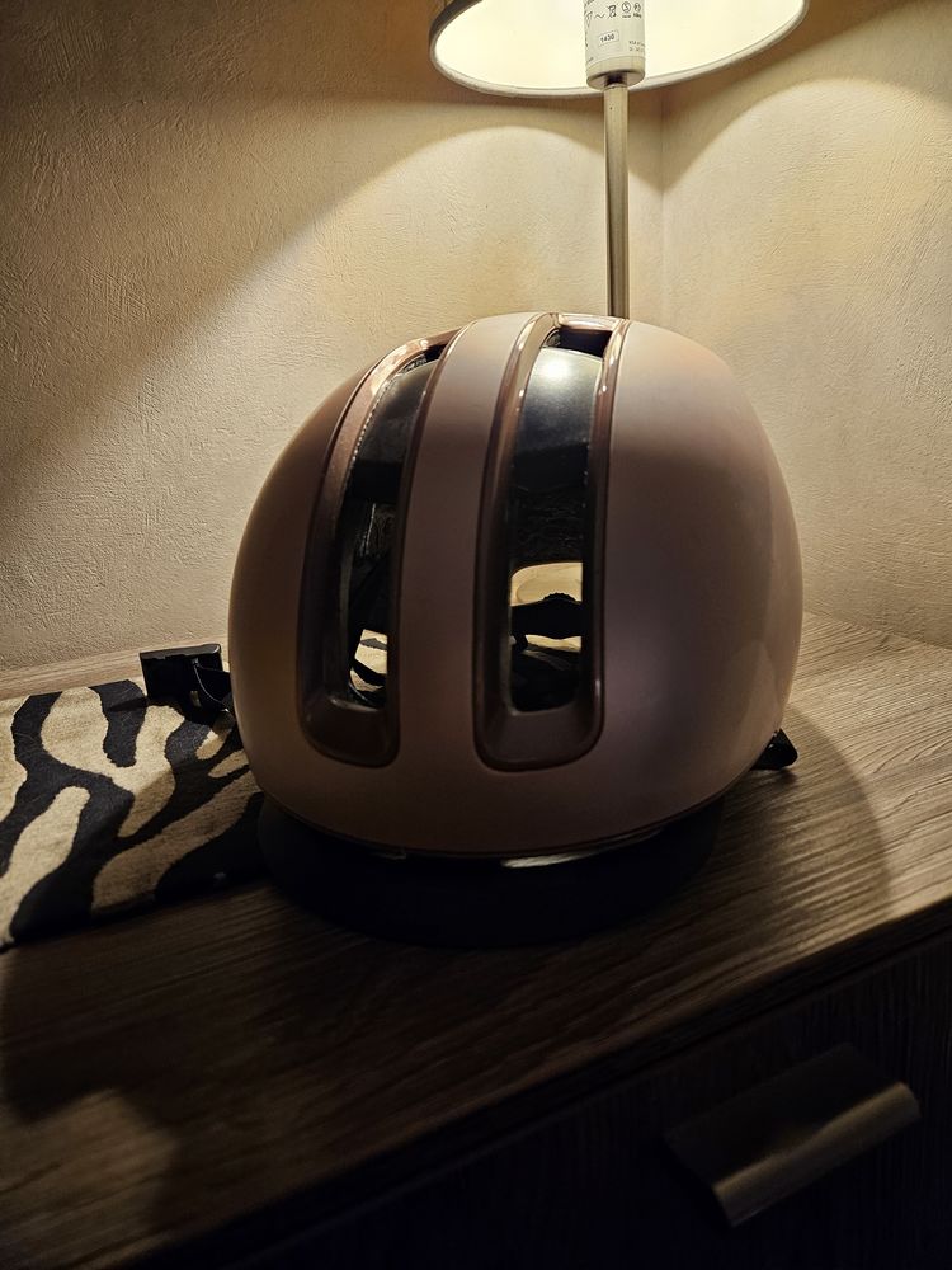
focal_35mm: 23
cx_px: 476
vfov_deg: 73.9
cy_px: 635
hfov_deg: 58.9
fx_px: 843
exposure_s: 1/100
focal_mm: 5.4
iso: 320
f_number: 1.8
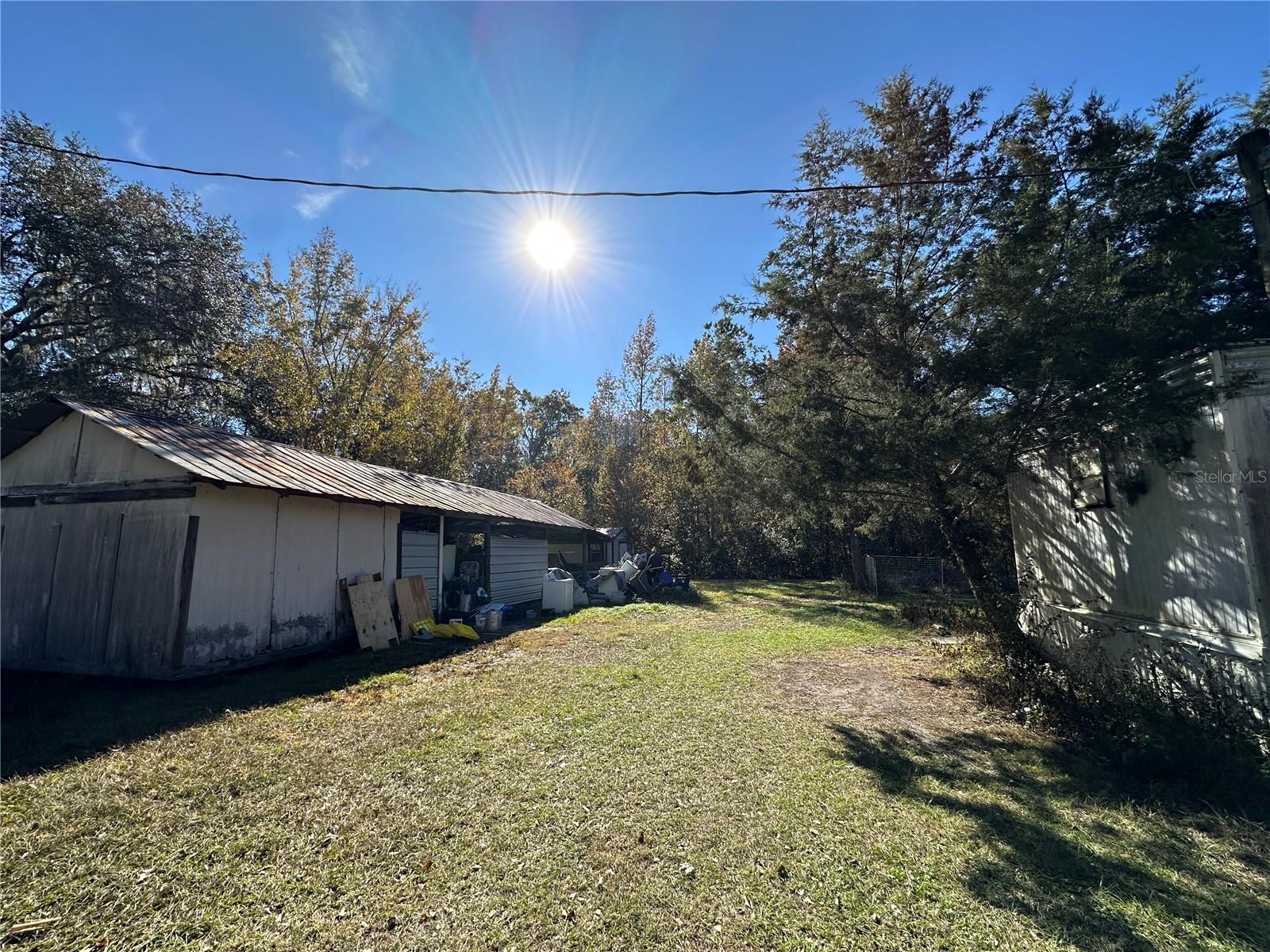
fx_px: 514
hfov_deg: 102.1
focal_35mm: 14
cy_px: 476
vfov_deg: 85.7
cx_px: 635
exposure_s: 1/1618
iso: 50
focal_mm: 2.22
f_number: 2.2
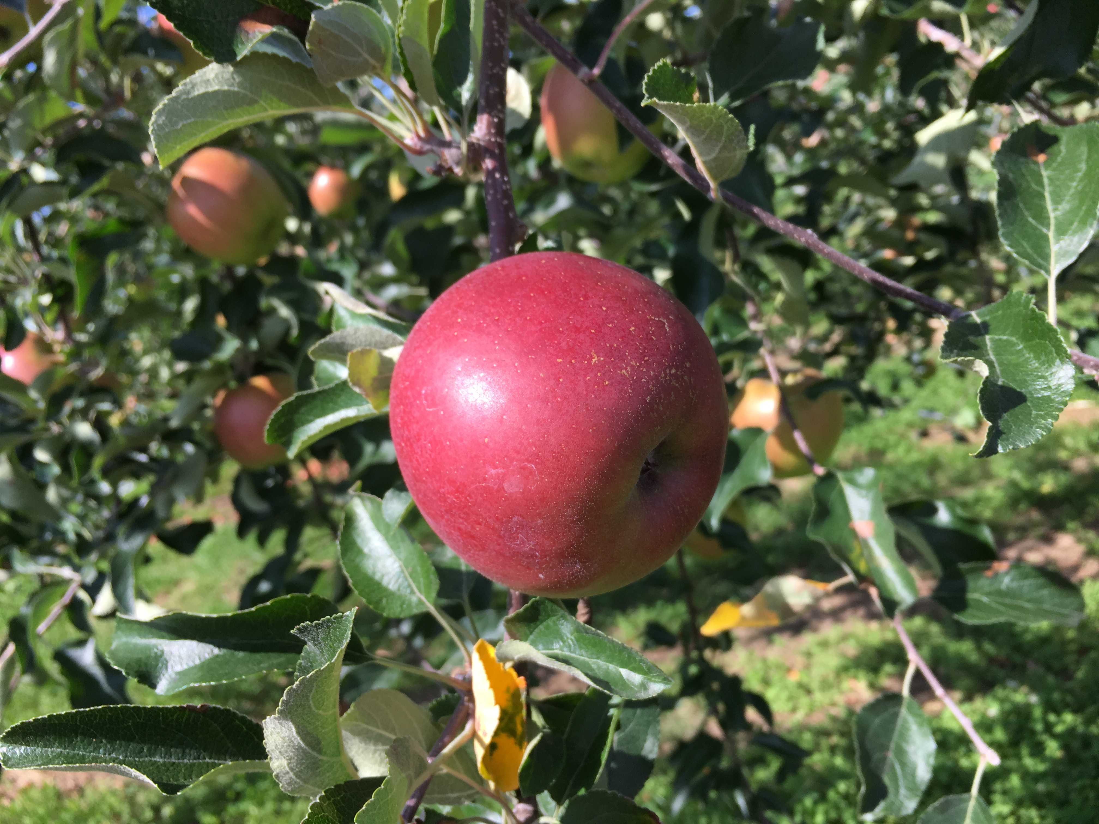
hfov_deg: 61.7
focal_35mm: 29
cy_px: 412
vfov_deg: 48.2
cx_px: 550
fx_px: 921
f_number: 2.2
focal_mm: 4.2
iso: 25
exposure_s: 1/646
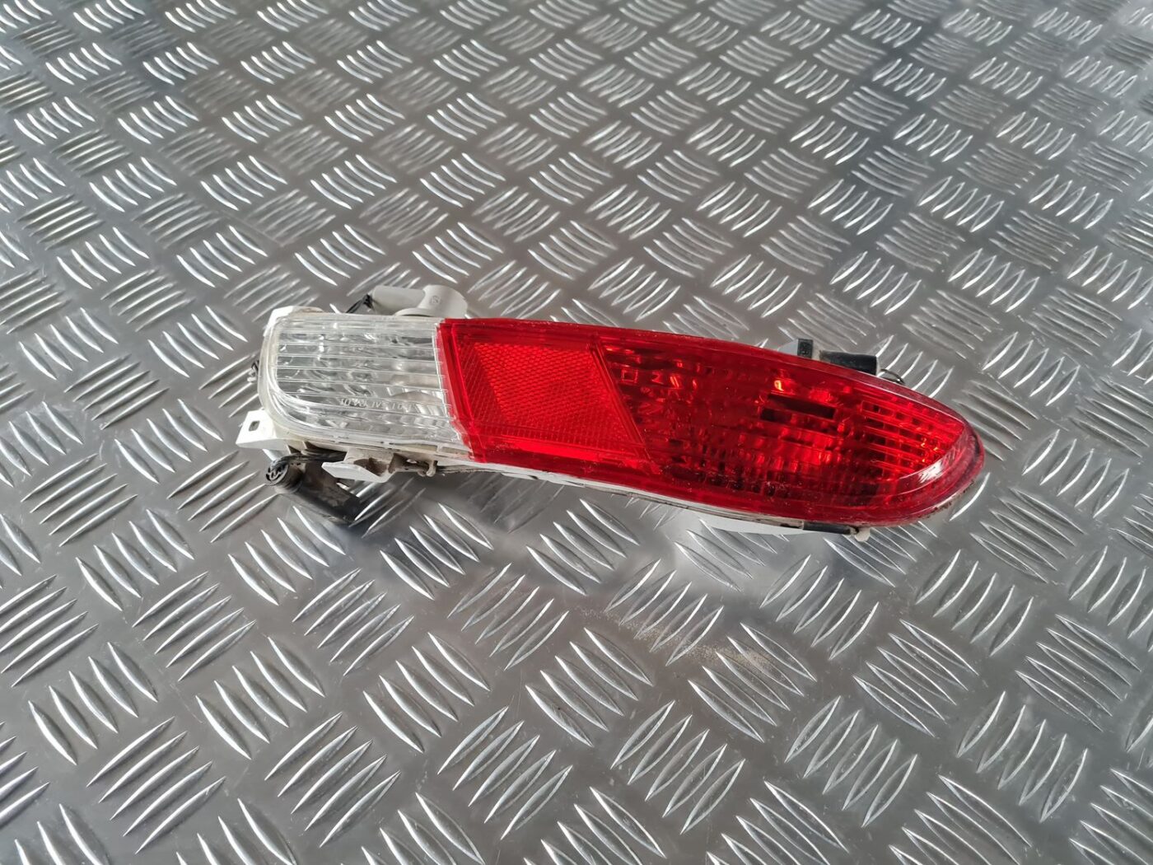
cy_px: 432
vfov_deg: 53.1
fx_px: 866
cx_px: 576
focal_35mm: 26
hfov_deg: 67.3
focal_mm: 5.4
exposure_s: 1/50
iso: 400
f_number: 1.8
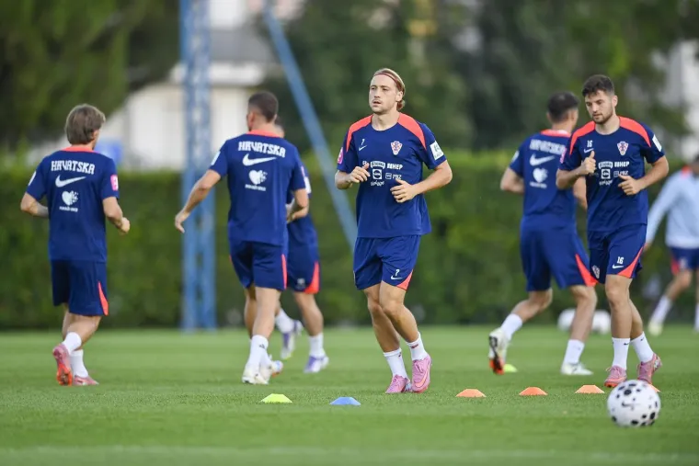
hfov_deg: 5.2
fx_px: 7768
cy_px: 233
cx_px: 350
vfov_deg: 3.4
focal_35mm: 400
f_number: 2.8
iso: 320
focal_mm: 400
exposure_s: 1/1600
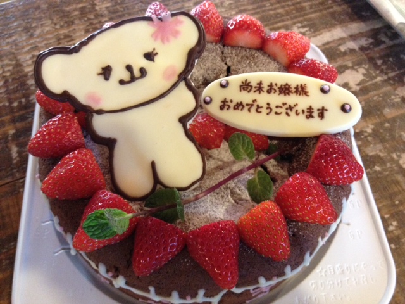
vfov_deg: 40.7
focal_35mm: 35
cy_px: 152
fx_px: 409
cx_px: 202
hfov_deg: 52.6
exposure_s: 1/17
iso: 400
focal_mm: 4.28
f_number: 2.4
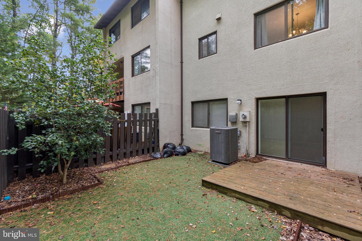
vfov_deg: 77.3
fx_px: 151
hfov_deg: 100.4
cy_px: 120
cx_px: 181
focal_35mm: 15
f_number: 10
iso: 200
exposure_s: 1/13
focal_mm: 10
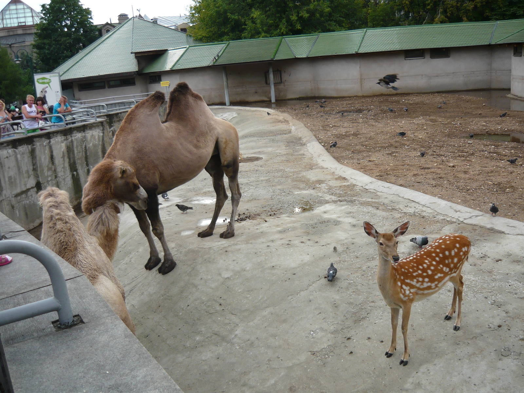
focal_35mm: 33
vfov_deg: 42.9
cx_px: 262
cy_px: 196
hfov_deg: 55.4
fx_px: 500
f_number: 2.8
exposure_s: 1/500
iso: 100
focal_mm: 5.5
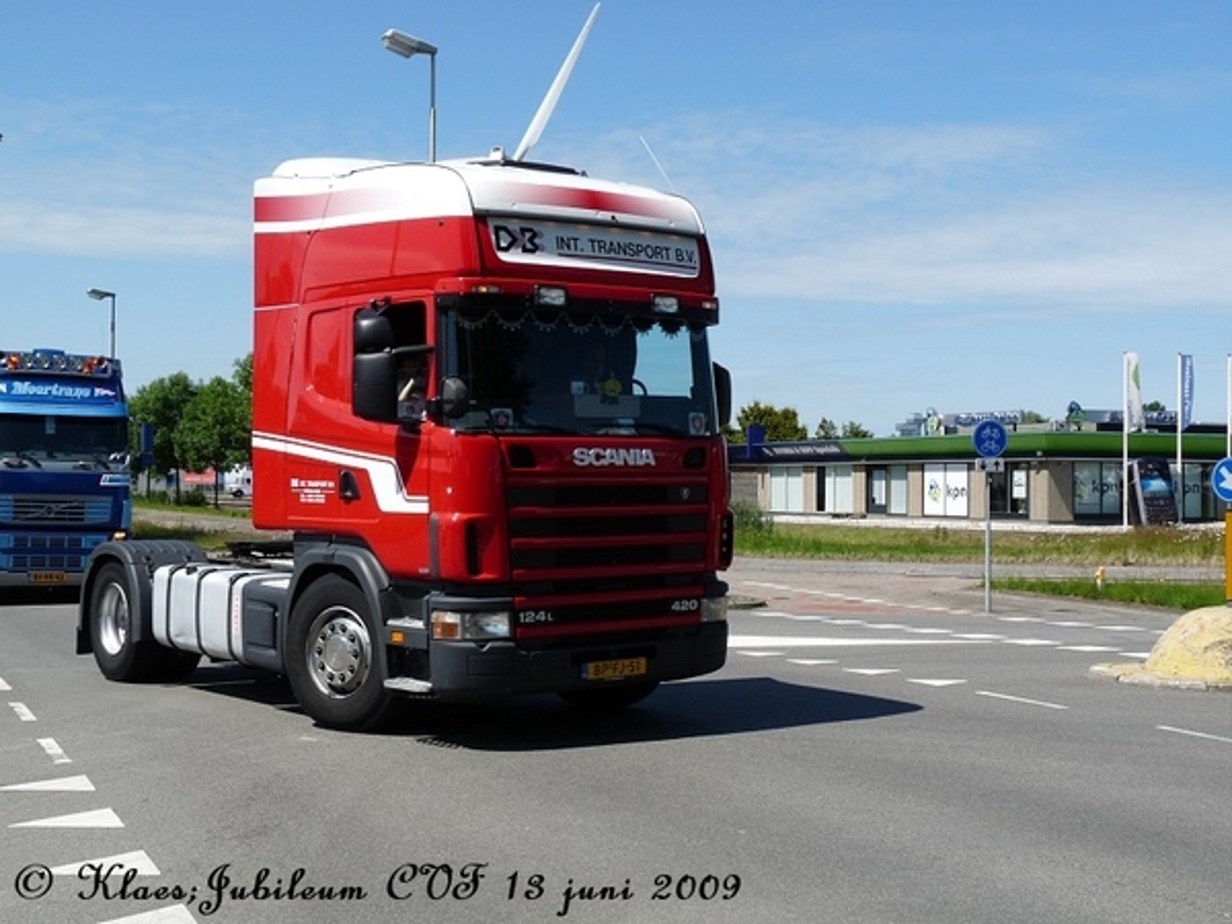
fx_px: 1637
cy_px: 462
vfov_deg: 31.5
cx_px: 616
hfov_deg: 41.2
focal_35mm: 46
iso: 100
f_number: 6.3
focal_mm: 8.2
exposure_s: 1/400
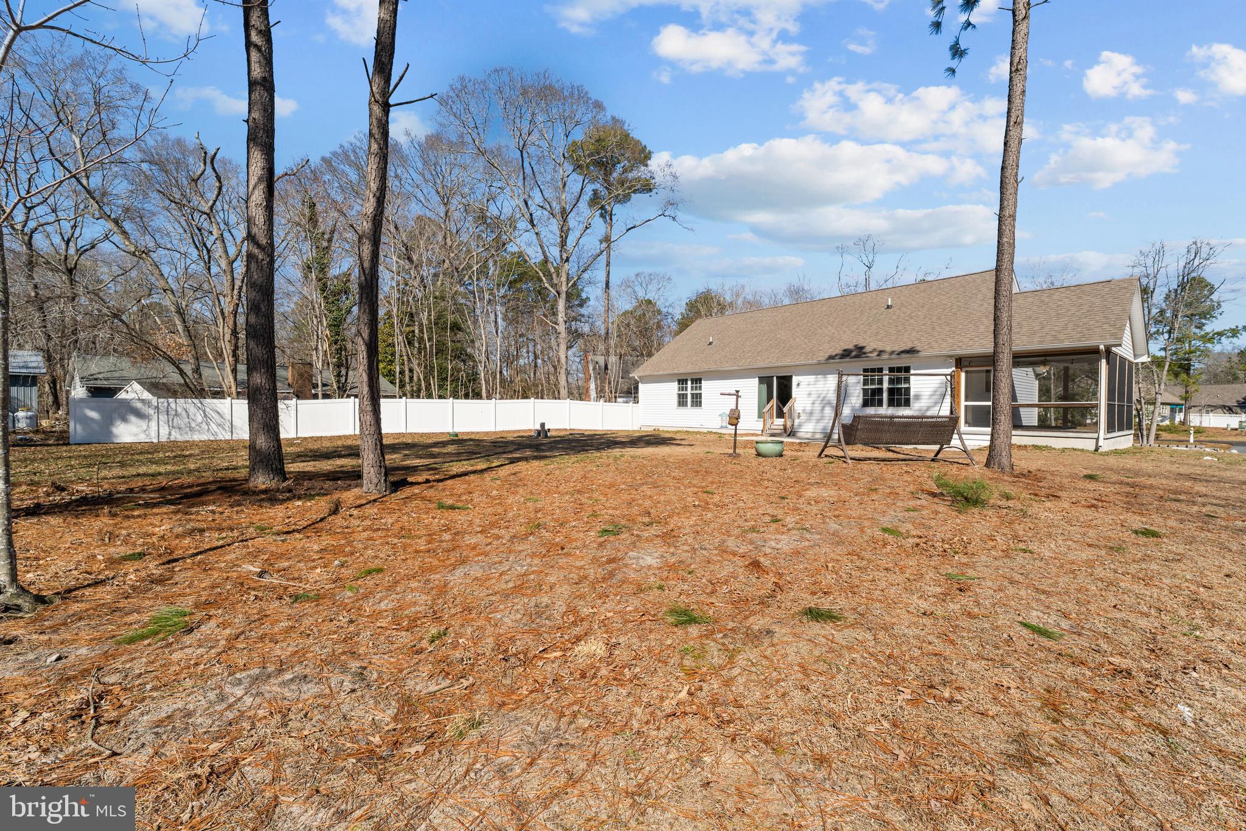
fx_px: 519
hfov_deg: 100.4
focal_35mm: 15
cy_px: 416
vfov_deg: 77.3
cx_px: 623
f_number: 6.3
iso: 200
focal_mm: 10
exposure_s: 1/1250
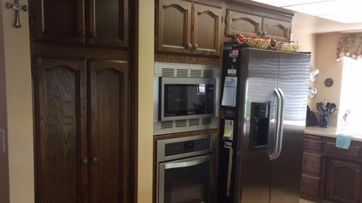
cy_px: 130
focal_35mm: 37
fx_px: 355
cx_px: 187
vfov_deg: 31.8
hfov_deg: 54.0
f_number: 2.2
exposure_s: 1/30
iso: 100
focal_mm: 4.15
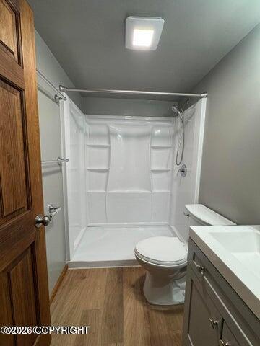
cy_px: 173
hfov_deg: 85.7
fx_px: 140
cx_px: 130
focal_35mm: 14
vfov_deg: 102.1
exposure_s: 1/120
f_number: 2.2
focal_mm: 2.22
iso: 160
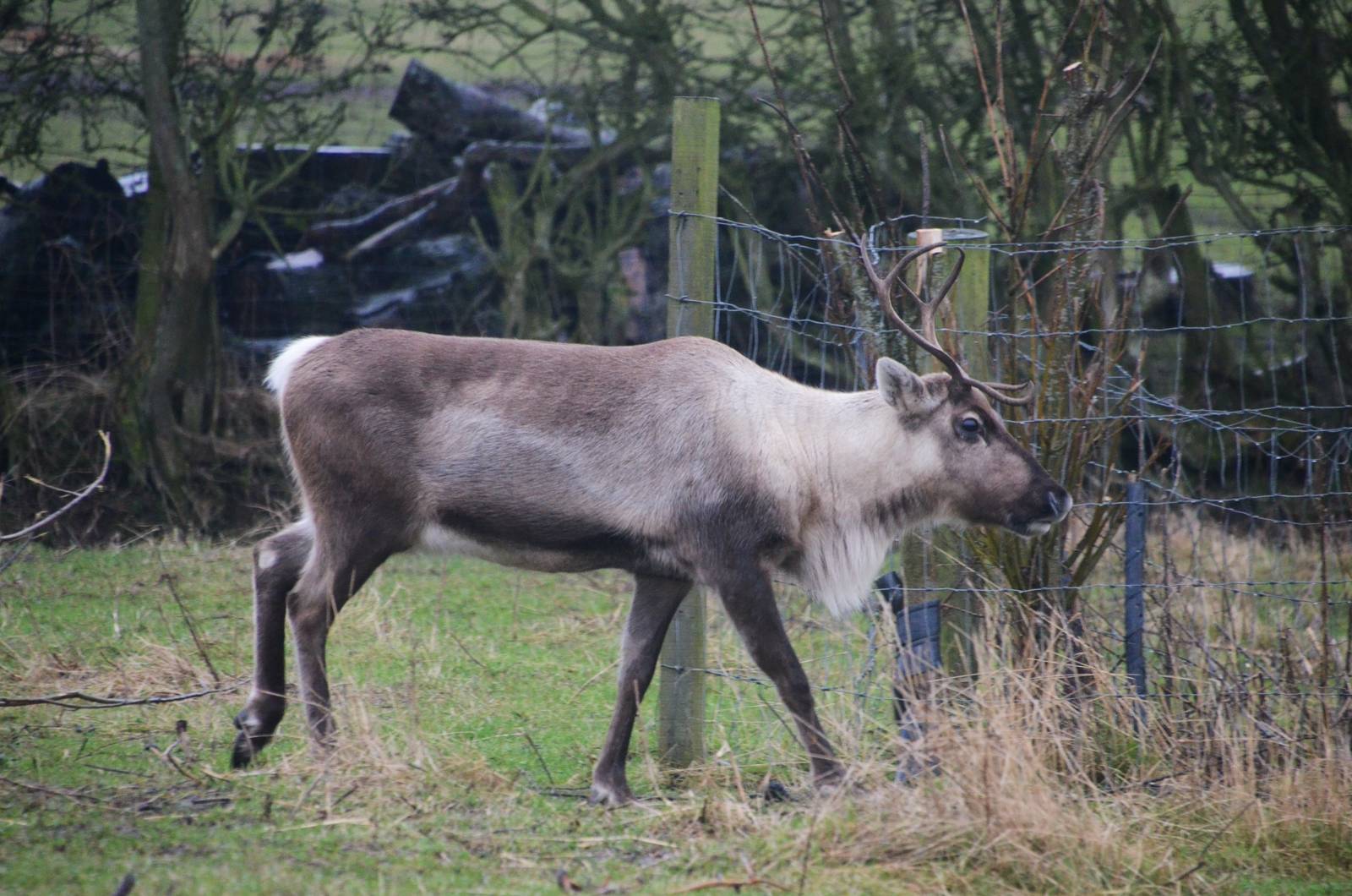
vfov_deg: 3.4
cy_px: 448
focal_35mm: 405
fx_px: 15180
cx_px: 676
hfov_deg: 5.1
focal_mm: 270
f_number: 6.3
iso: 2500
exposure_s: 1/125
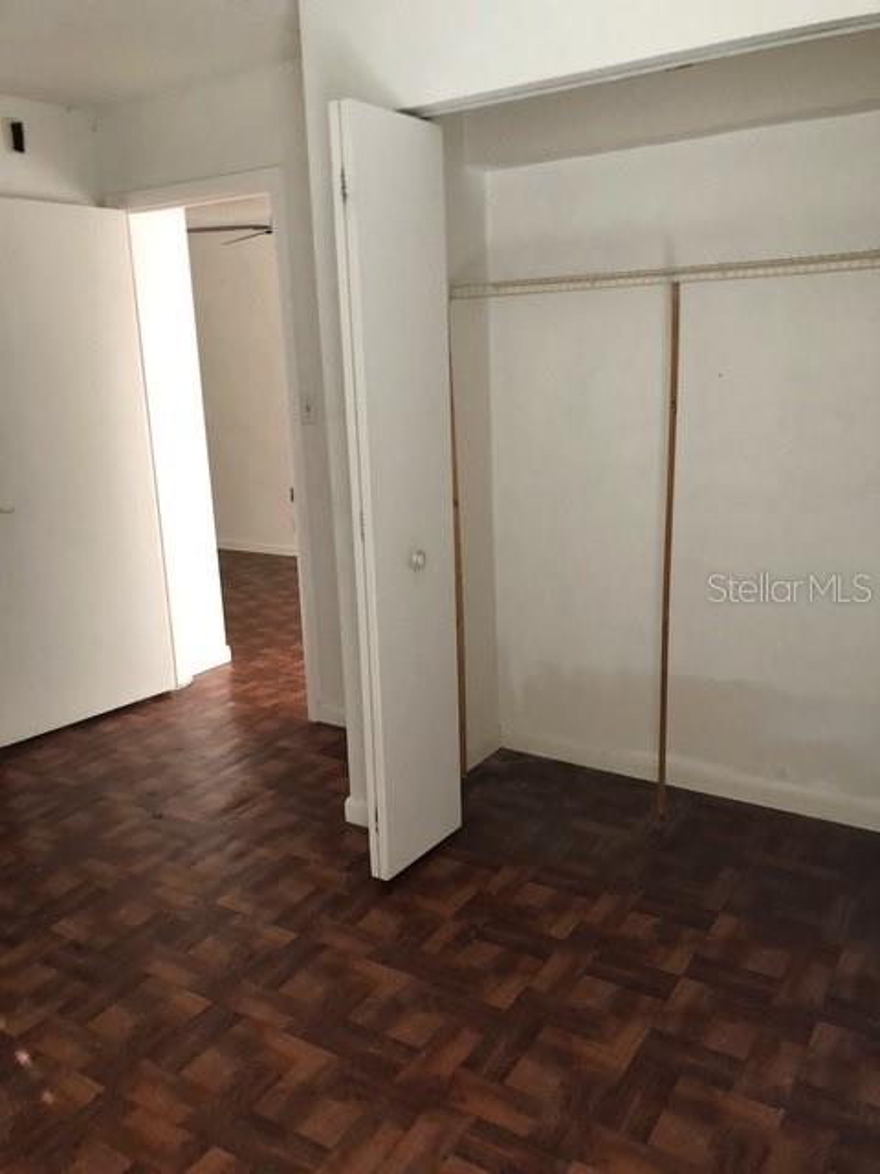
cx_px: 440
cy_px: 587
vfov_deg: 63.4
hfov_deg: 49.7
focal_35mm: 28
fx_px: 949
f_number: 1.8
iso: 64
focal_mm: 3.99
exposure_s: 1/15
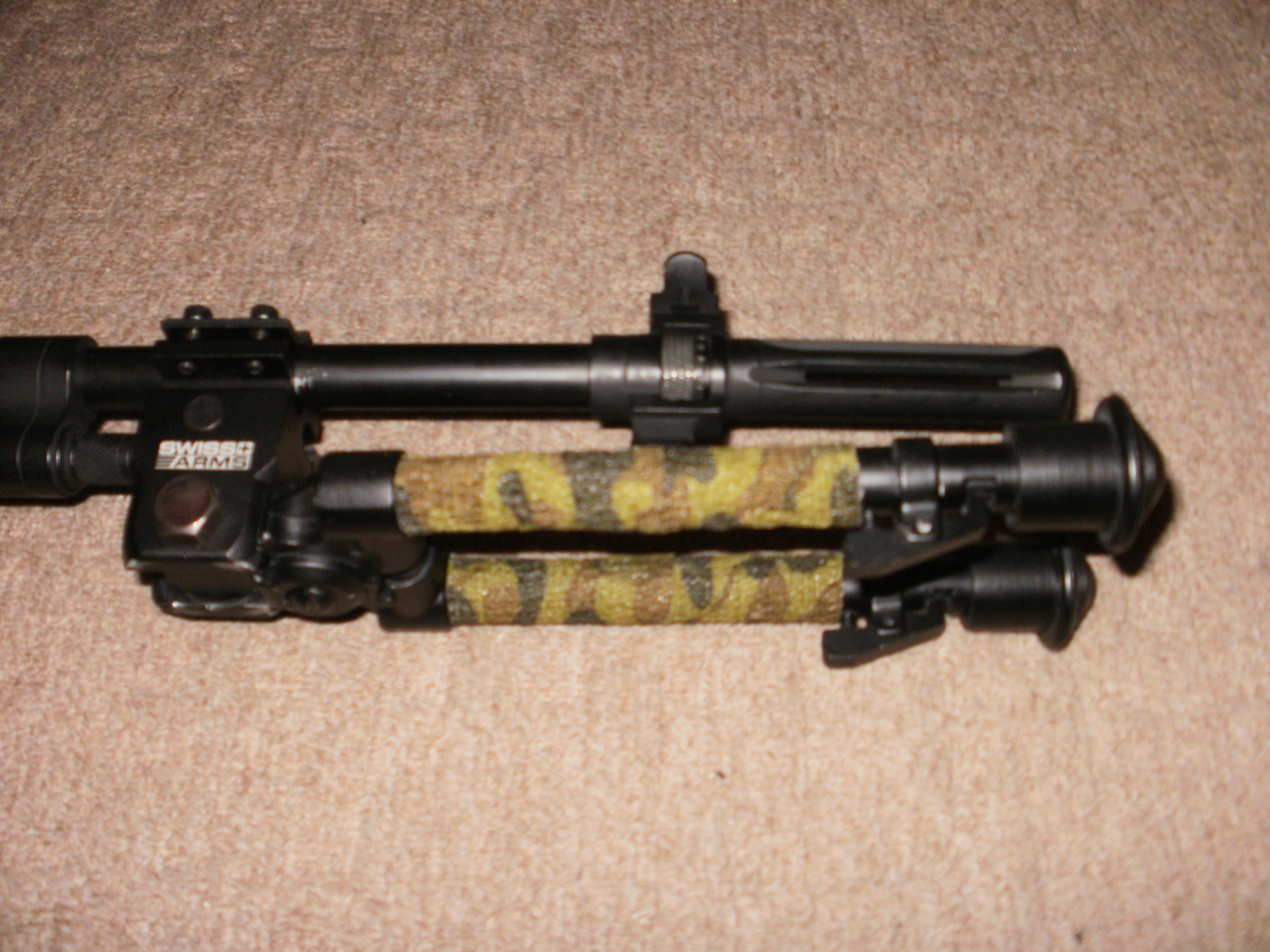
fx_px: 1321
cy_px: 476
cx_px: 635
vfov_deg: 39.7
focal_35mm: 36
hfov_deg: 51.4
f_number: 3.5
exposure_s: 1/30
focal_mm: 6.3
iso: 125
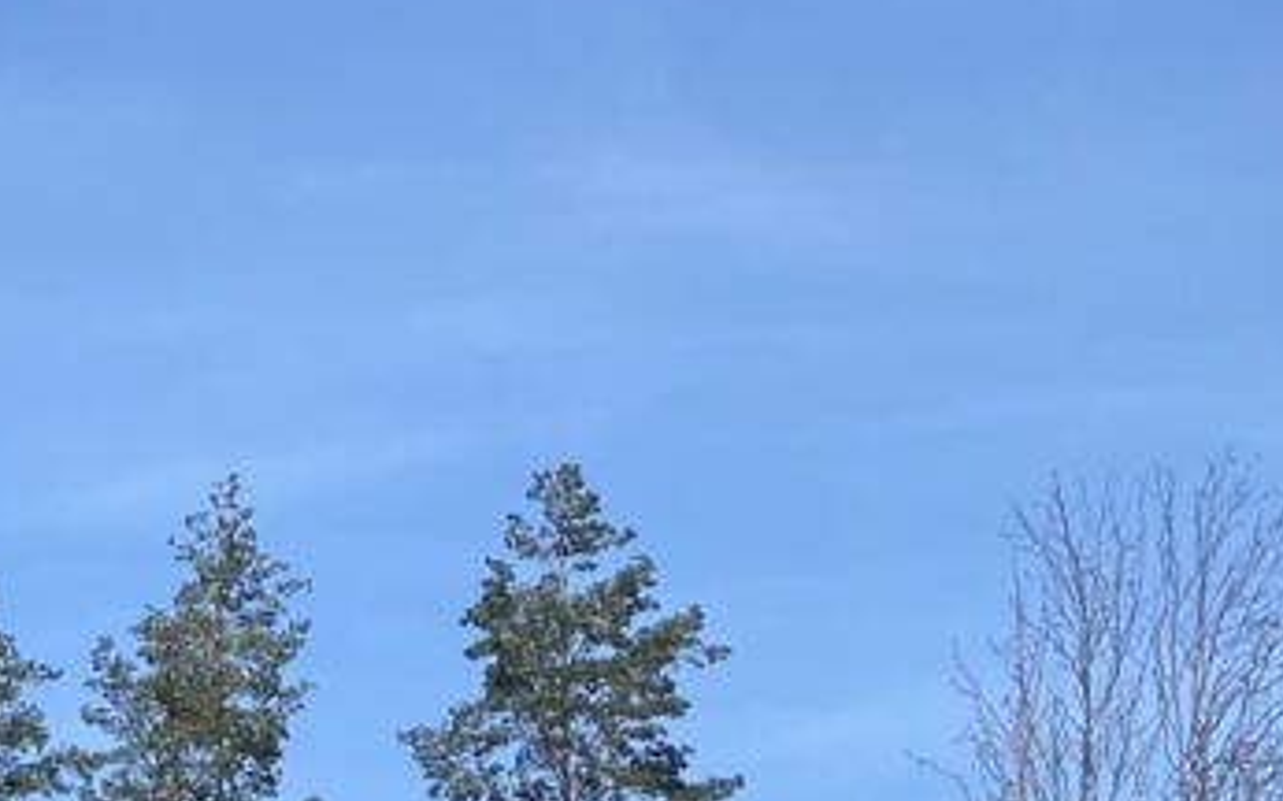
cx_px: -693
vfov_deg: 11.4
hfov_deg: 18.0
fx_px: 3565
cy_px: 1669
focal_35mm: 102
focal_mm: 4.25
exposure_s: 1/2315
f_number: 1.8
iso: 32
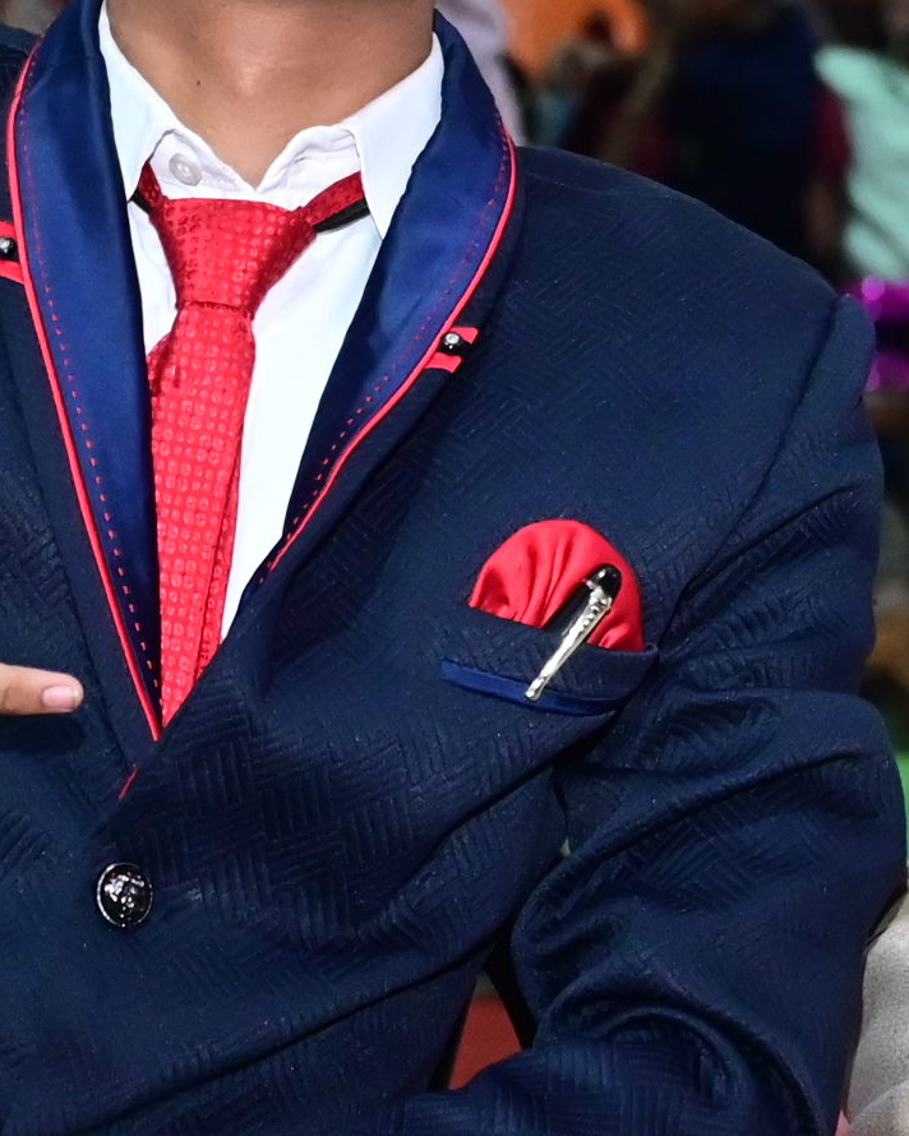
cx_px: 646
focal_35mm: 229
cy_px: 1080
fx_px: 7701
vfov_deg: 8.4
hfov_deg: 6.8
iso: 3200
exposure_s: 1/125
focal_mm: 48
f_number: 4
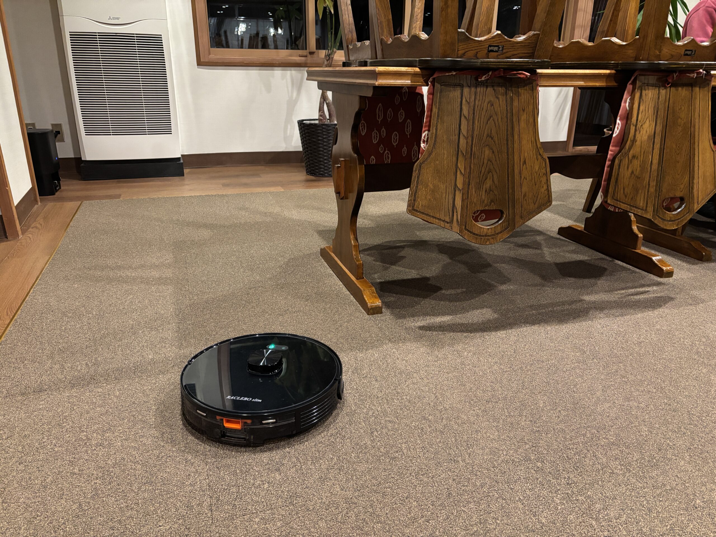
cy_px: 268
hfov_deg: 67.3
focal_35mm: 26
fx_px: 538
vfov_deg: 53.1
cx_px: 358
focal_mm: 5.96
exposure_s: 1/30
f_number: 1.6
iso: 500
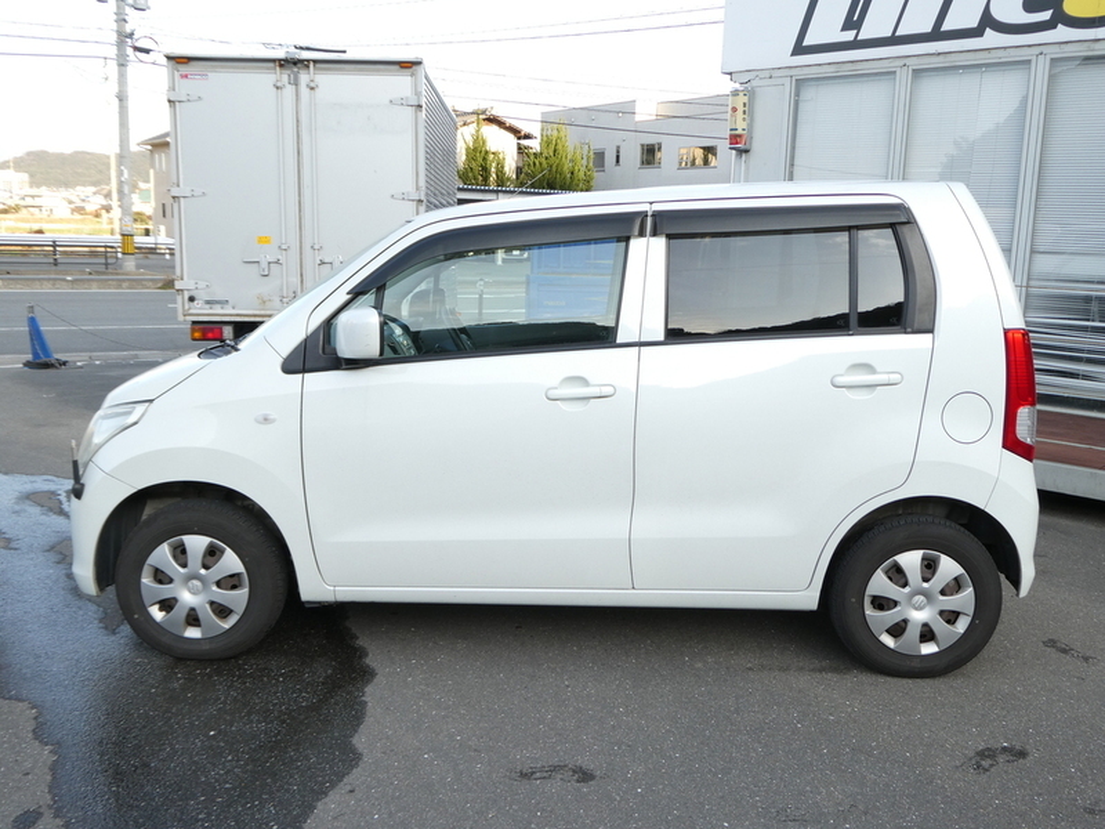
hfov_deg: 58.4
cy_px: 414
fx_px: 990
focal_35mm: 31
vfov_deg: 45.4
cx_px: 552
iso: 80
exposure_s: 1/160
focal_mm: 5.4
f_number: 3.5
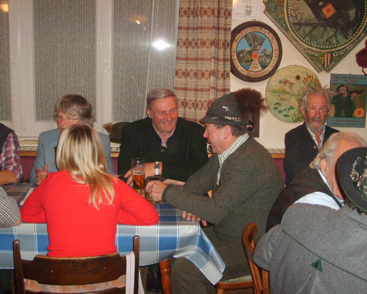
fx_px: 489
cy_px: 147
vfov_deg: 33.4
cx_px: 190
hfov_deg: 41.2
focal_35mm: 45
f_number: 3
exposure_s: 1/45
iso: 166
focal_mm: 7.2
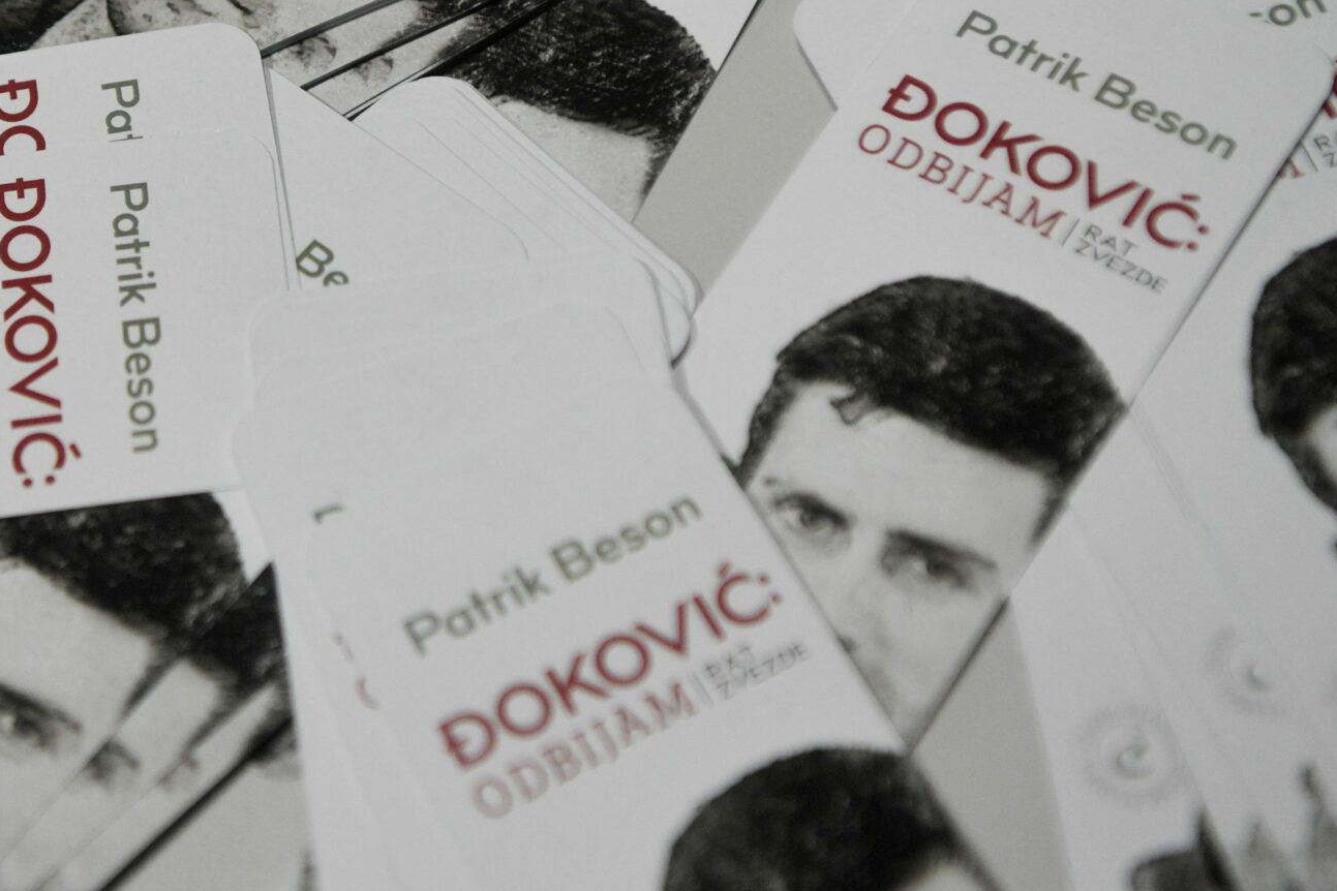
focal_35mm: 99
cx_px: 404
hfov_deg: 20.5
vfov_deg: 13.7
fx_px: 3676
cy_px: 112
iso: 1250
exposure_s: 1/125
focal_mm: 50
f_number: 2.8
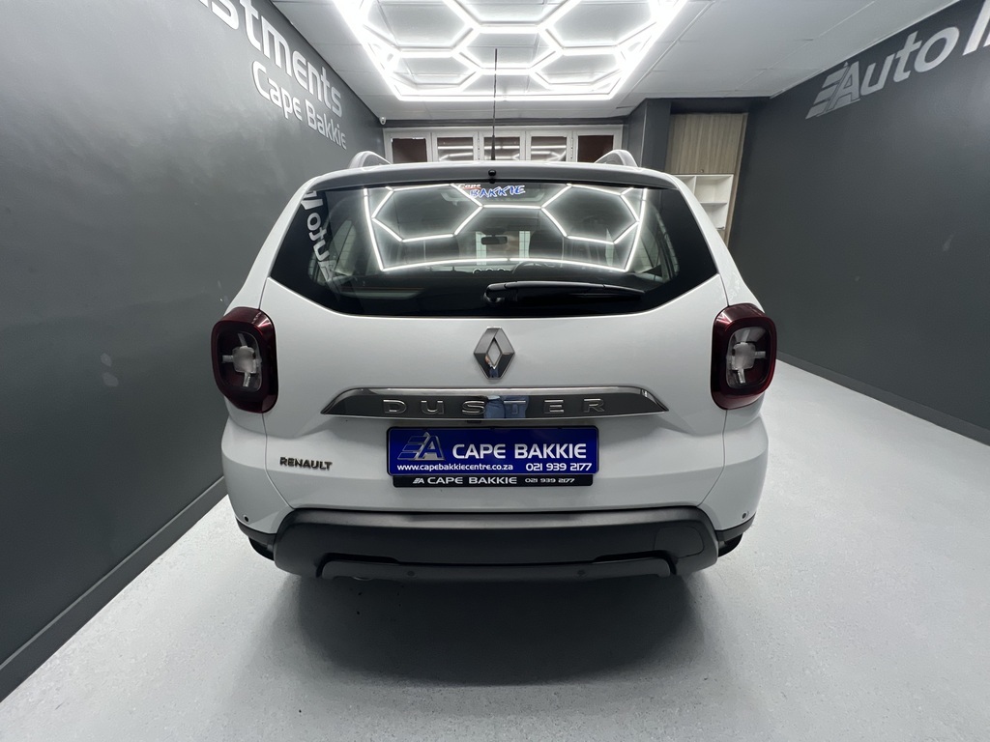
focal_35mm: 13
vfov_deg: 89.9
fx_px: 372
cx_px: 495
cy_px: 371
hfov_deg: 106.2
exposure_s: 1/50
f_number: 1.8
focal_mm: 1.57
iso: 125
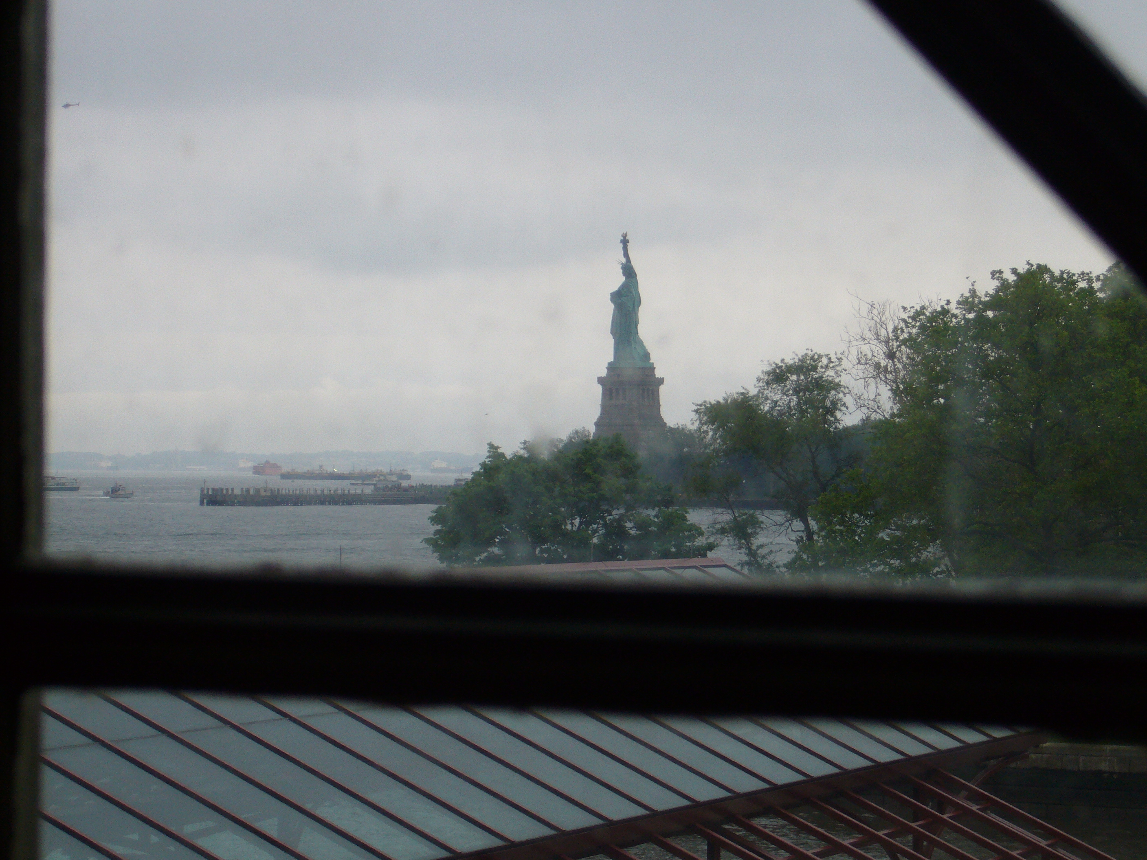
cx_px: 574
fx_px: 3479
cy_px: 430
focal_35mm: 105
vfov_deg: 14.1
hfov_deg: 18.7
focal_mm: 17.4
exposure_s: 1/320
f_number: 5
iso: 80
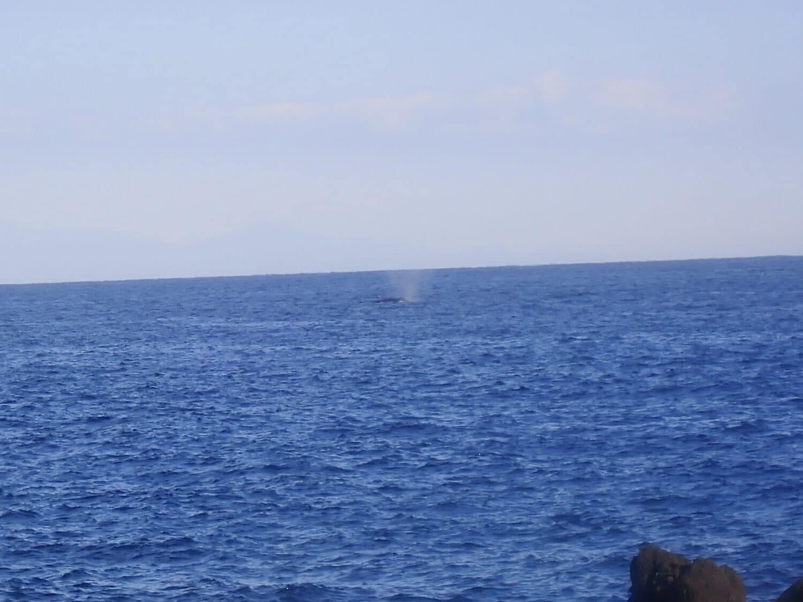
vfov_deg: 14.8
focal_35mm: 100
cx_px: 402
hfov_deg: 19.6
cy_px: 301
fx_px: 2320
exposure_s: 1/320
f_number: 6.3
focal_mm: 18
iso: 100
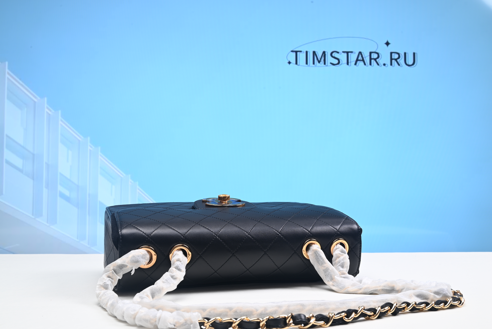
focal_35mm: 40
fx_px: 547
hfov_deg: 48.4
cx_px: 246
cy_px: 164
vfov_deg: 33.4
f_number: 16
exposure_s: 1/2
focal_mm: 40
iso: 100
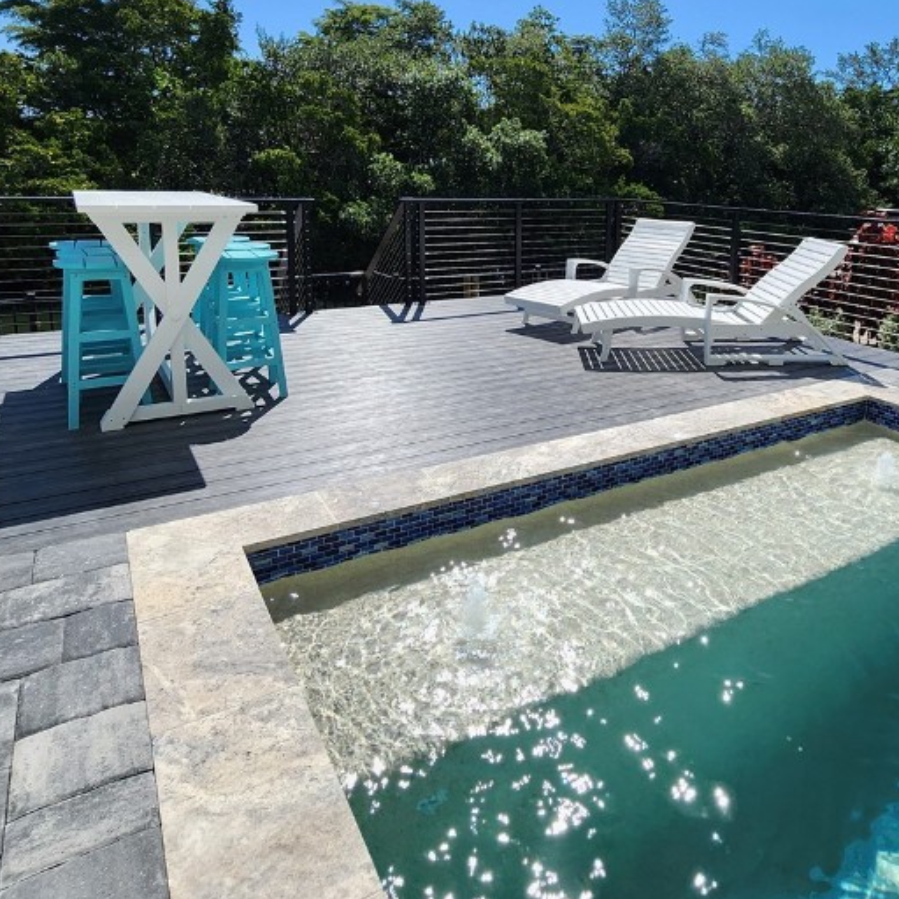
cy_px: 300
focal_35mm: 23
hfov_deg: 65.5
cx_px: 597
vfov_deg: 65.5
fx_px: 676
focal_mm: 2.2
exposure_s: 1/2234
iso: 50
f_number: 2.2
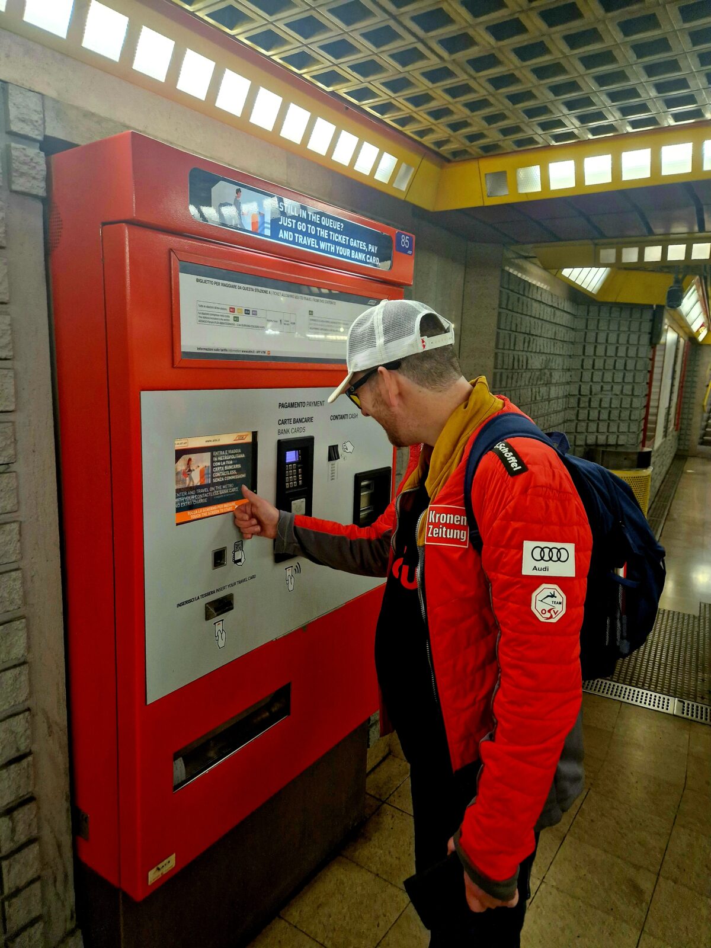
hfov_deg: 58.9
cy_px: 474
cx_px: 356
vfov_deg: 73.9
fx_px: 630
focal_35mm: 23
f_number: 1.8
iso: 320
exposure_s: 1/100
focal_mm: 5.4
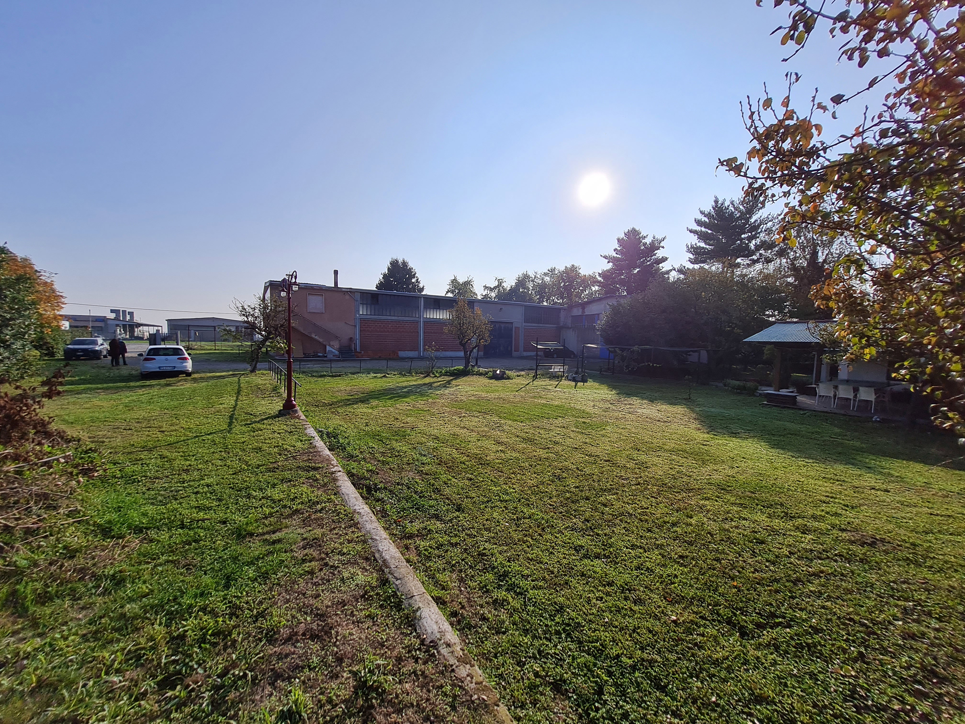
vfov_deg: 89.9
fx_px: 362
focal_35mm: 13
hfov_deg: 106.2
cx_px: 482
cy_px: 362
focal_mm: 1.74
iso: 50
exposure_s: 1/2688
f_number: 2.2
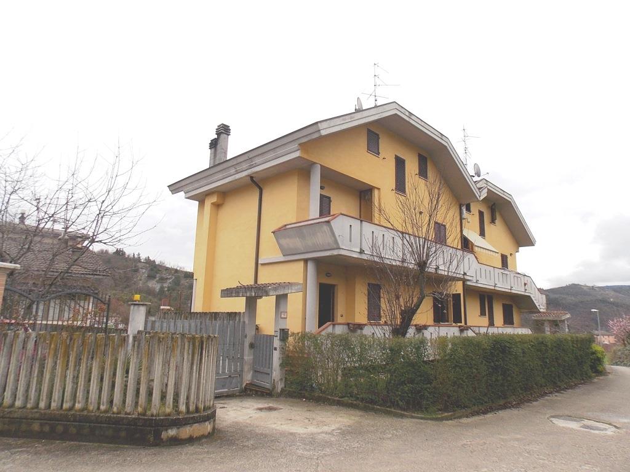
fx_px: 419
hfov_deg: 73.9
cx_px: 315
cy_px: 236
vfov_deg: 58.9
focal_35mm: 23
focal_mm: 4
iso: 80
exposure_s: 1/800
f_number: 3.1
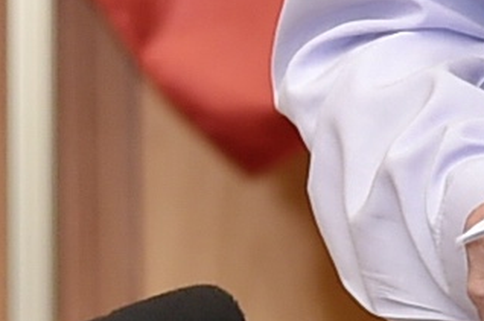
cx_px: -168
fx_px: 21478
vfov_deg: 0.9
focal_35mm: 1600
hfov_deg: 1.3
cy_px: -548
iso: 640
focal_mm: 200
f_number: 3.2
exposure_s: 1/160
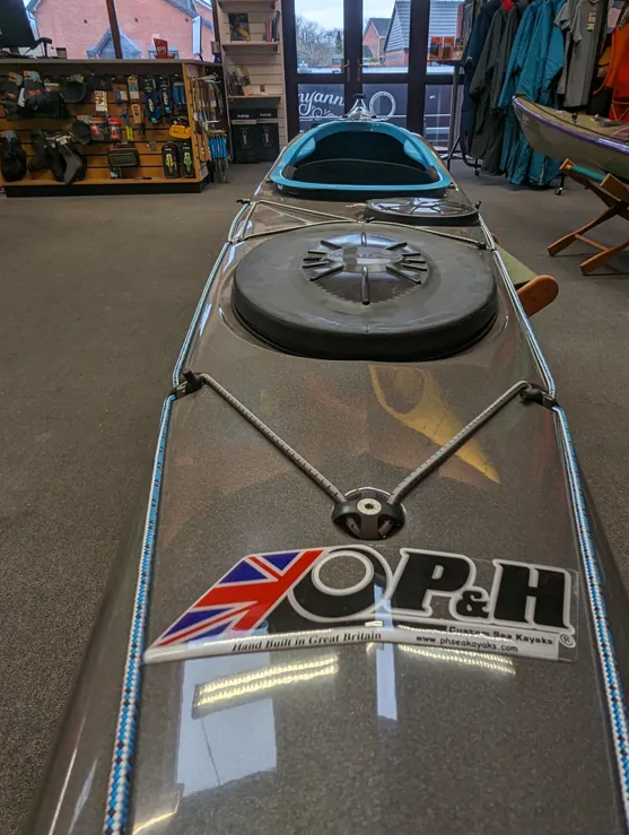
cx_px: 350
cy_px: 388
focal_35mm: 23
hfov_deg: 58.9
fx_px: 555
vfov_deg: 73.7
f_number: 2.2
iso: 90
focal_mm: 2.35
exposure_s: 1/100
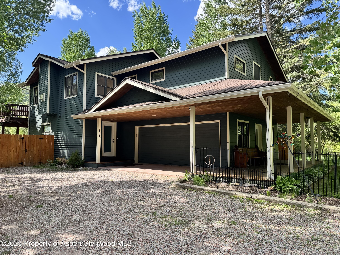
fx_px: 236
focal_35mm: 24
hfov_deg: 71.6
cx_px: 170
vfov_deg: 56.8
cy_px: 128
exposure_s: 1/1026
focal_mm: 6.76
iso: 80
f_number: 1.78
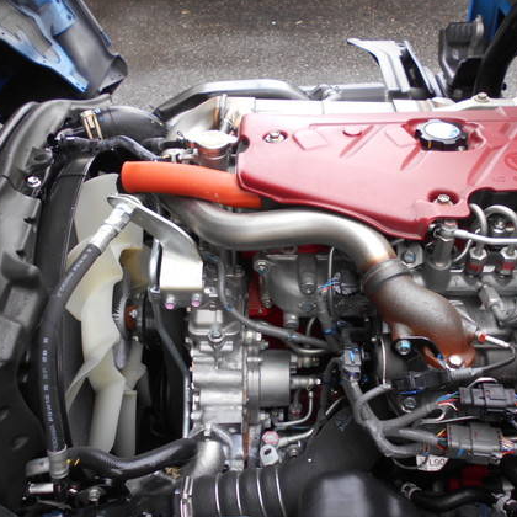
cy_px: 282
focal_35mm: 35
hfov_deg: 47.2
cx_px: 278
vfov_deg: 47.2
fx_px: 591
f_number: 3.2
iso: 80
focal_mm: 4.6
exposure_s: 1/40
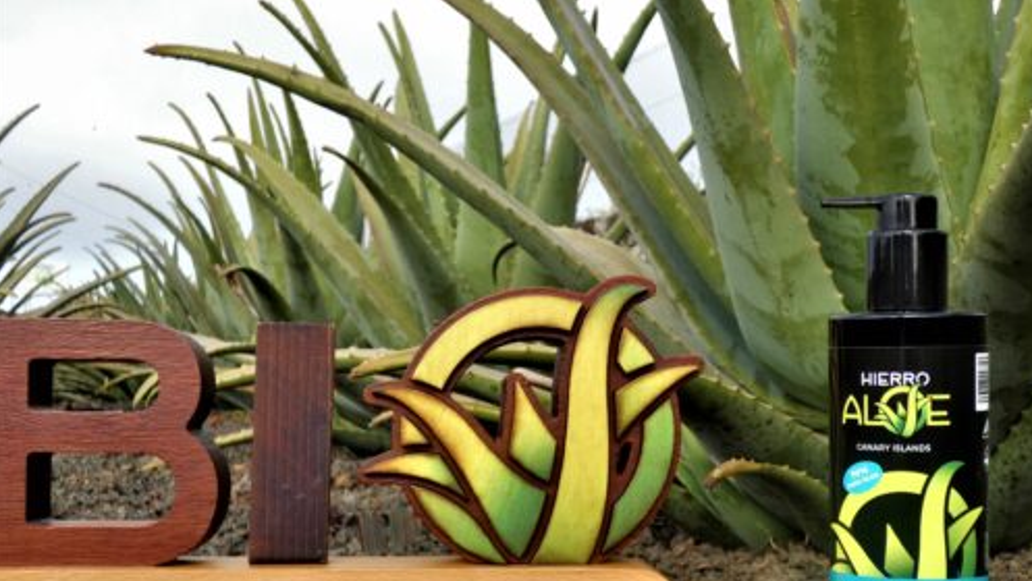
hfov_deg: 44.4
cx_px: 615
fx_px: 1259
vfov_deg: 25.8
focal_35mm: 46
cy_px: 398
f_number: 3.4
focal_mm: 6.2
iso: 80
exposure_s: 1/250
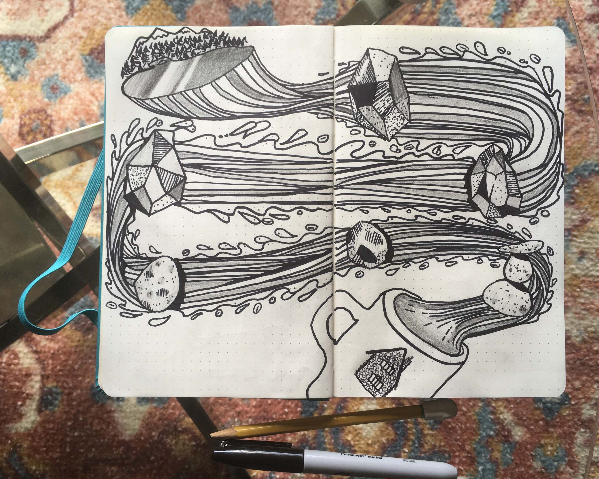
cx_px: 312
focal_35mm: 31
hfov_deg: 57.2
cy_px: 244
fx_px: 550
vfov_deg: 47.1
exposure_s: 1/60
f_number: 2.2
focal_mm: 4.15
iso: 25
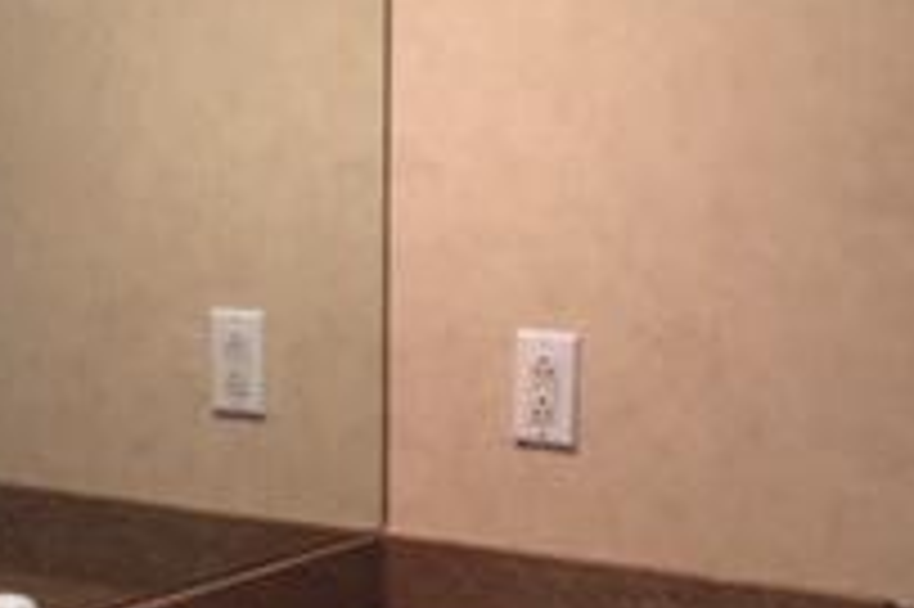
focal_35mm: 95
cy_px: 378
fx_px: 2410
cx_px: 194
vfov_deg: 14.4
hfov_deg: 21.2
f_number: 2.2
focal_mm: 4.15
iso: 100
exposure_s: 1/30
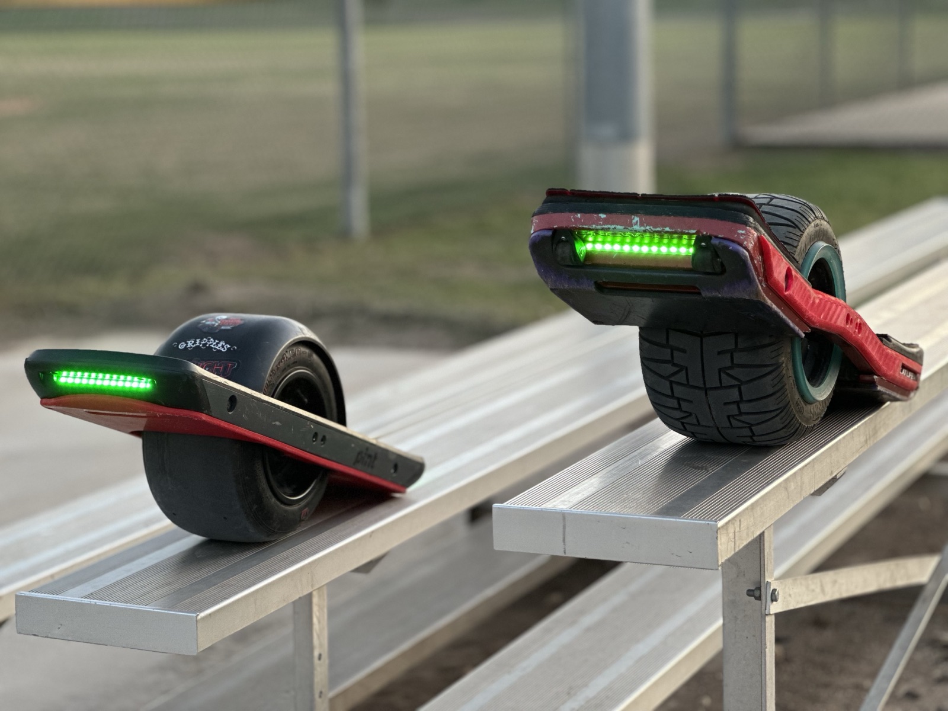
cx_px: 474
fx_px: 2109
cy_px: 356
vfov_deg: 19.1
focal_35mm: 77
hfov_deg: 25.3
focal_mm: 9
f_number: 2.8
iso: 250
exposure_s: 1/40
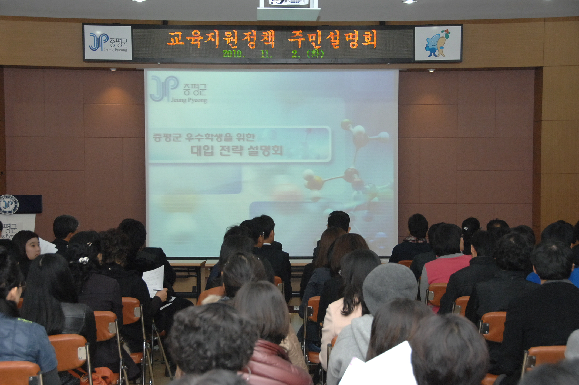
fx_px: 1060
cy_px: 192
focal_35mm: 66
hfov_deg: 30.5
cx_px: 290
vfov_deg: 20.6
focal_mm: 44
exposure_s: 1/60
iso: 800
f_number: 6.7
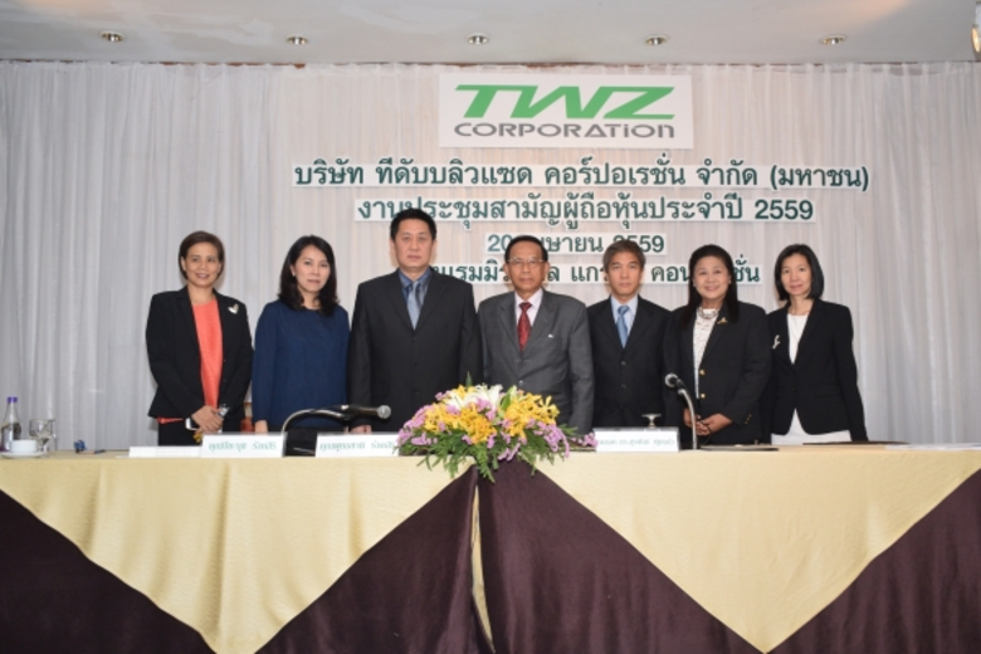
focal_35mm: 34
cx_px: 490
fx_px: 940
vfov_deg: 38.4
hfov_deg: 55.1
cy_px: 327
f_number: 8
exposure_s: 1/90
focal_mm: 23
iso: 800
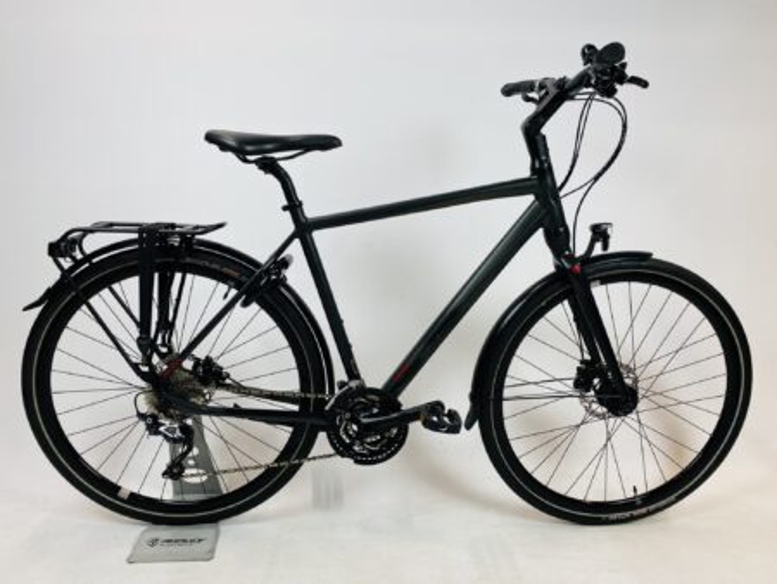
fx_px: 584
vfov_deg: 53.1
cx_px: 388
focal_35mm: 26
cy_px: 292
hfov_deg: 67.3
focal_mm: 4.25
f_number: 1.8
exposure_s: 1/100
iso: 80
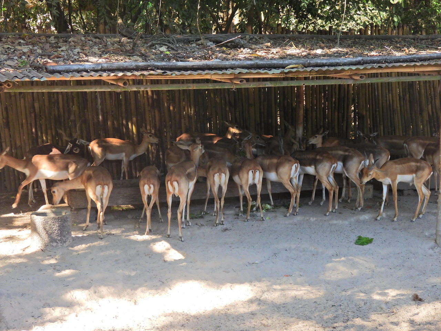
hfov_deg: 26.0
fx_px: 955
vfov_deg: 19.6
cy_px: 166
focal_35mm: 75
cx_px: 220
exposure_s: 1/60
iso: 220
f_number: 3.5
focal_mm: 13.4
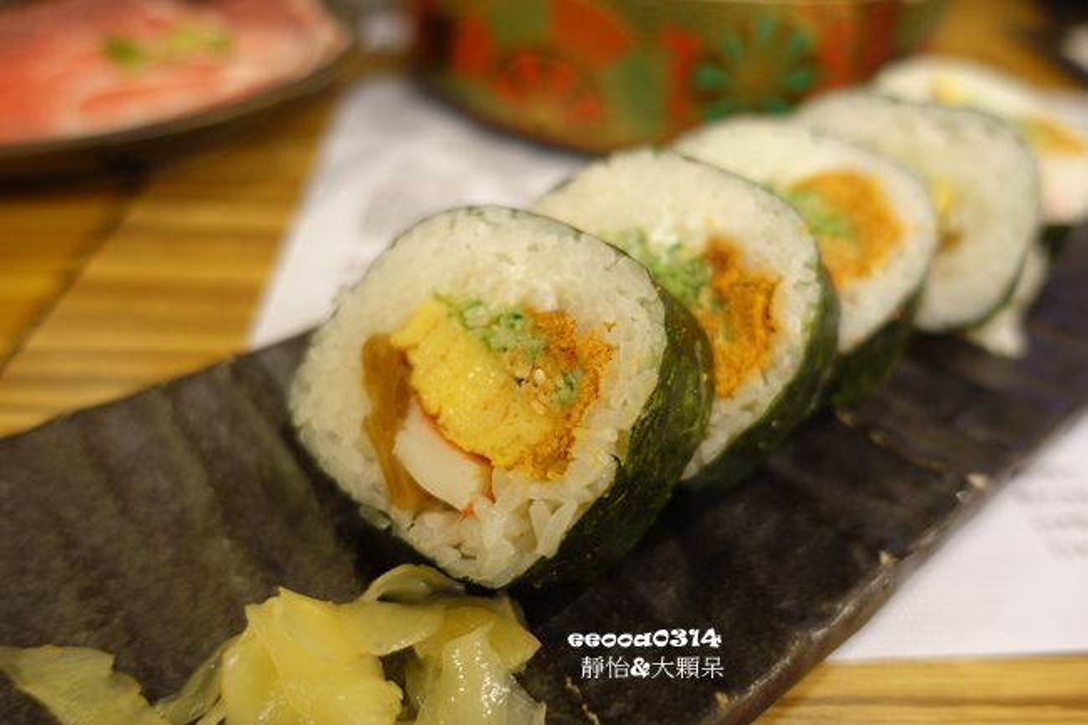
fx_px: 725
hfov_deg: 73.8
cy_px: 362
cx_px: 544
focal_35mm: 24
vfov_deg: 53.1
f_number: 1.8
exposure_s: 1/30
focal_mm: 8.8
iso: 125
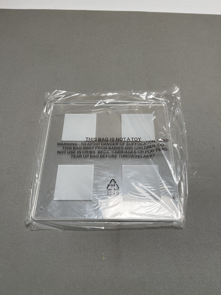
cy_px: 148
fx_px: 221
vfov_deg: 67.3
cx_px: 110
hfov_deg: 53.1
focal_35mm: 26
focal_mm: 5.1
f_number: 1.6
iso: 32
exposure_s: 1/157
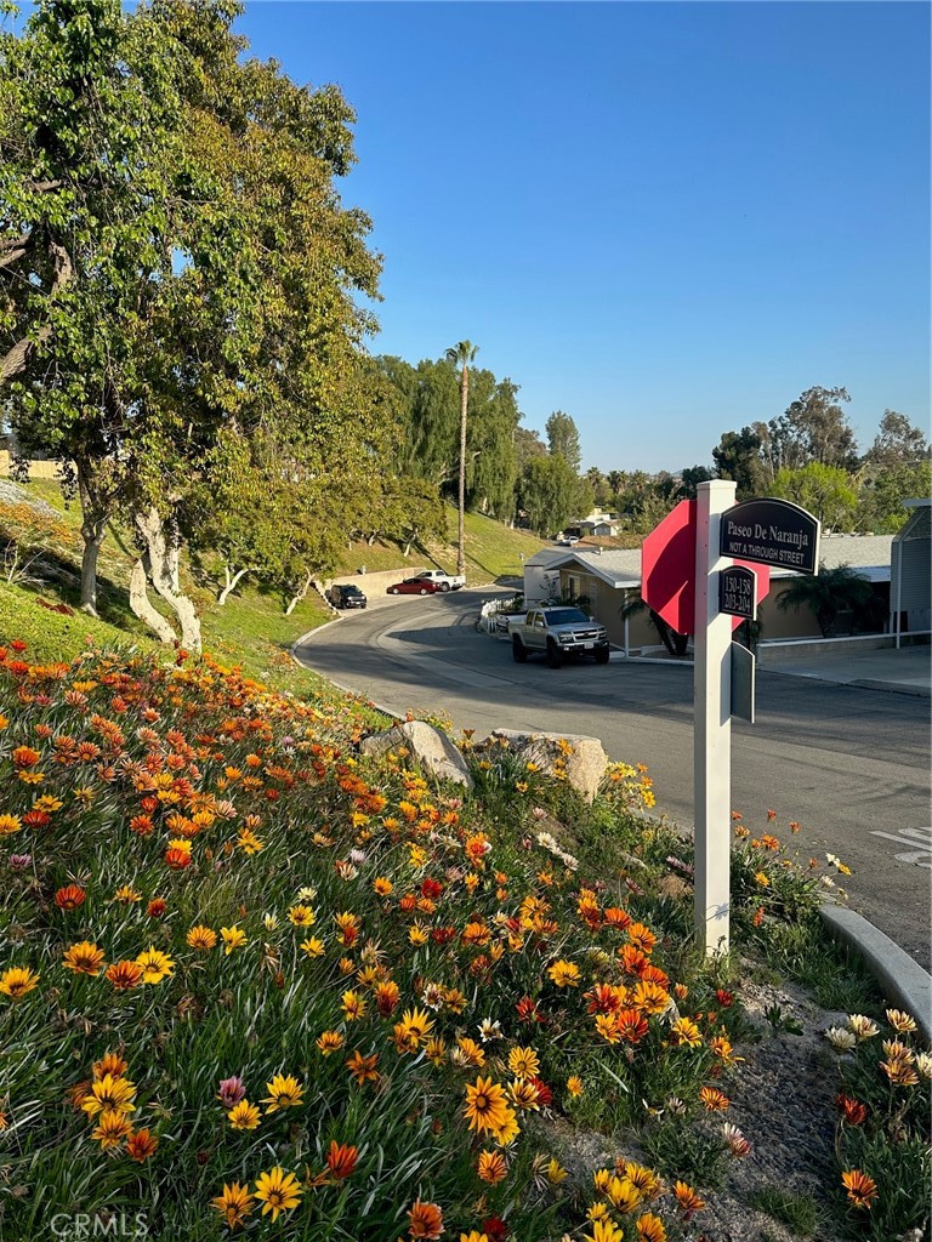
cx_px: 466
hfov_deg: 56.8
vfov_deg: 71.6
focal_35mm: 24
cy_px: 621
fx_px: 862
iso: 80
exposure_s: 1/2203
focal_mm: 6.86
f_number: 1.78
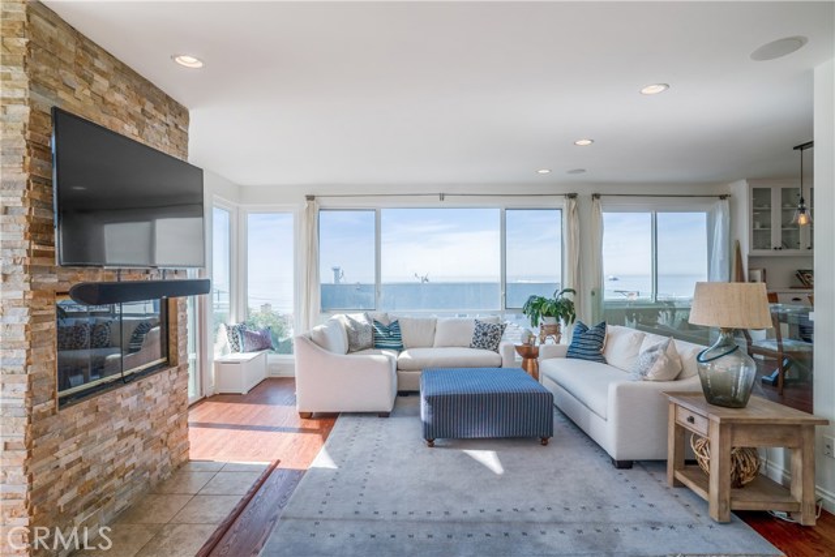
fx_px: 418
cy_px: 278
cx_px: 418
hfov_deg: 90.0
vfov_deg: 67.4
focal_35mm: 18
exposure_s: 1/1000
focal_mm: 18
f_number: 8
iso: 125
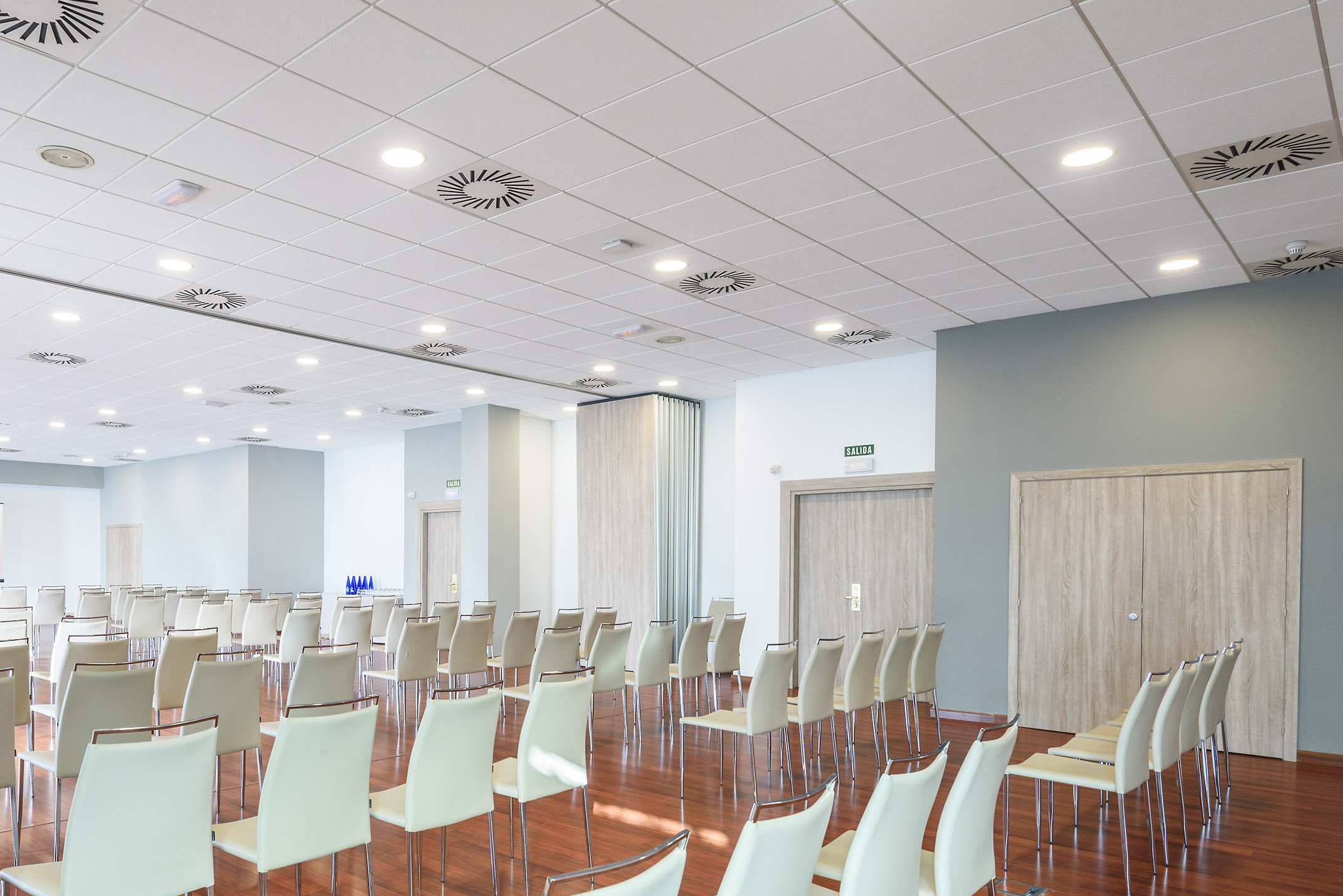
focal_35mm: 26
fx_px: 970
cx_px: 468
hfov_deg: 67.8
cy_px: 568
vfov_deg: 49.0
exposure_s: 1/5
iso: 400
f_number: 8
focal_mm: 19
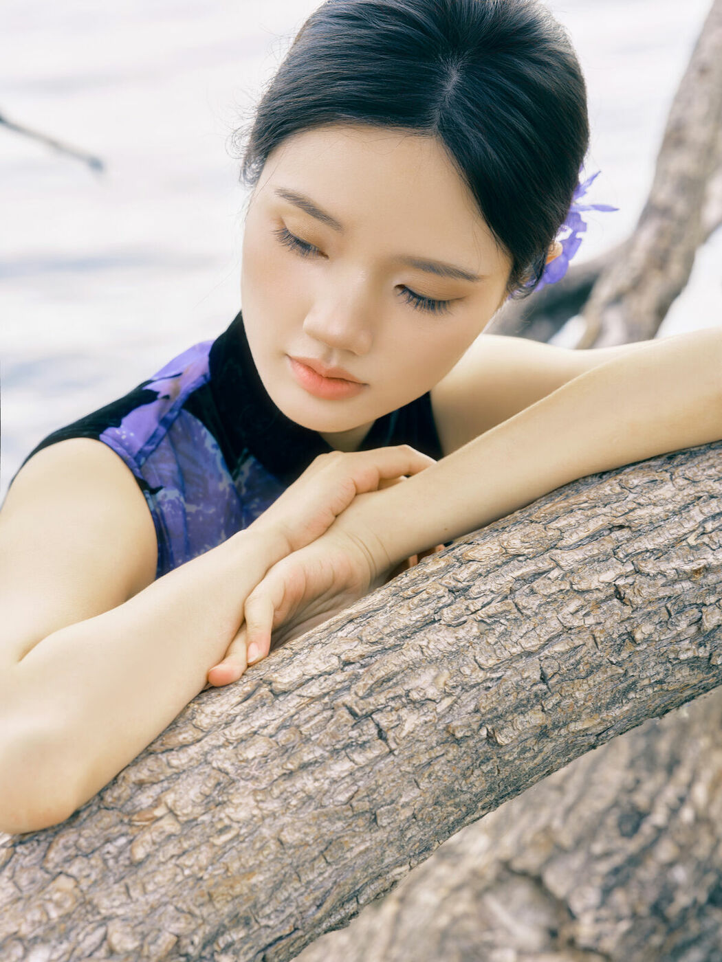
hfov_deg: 17.0
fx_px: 2419
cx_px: 361
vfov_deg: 22.5
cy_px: 481
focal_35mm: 87
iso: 100
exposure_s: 1/60
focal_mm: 110
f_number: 7.1
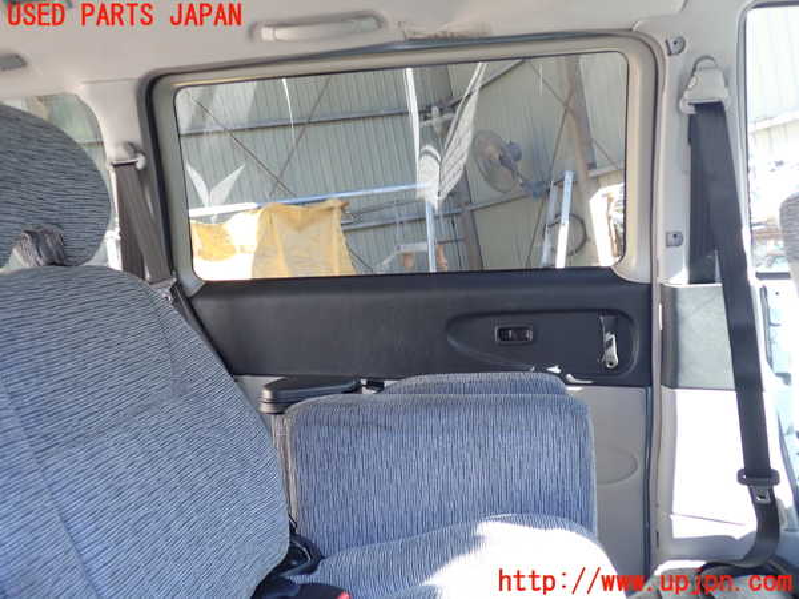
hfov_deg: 60.0
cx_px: 400
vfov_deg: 46.8
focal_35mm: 30
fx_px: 692
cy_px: 300
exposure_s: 1/60
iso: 125
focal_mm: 5.4
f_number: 2.3
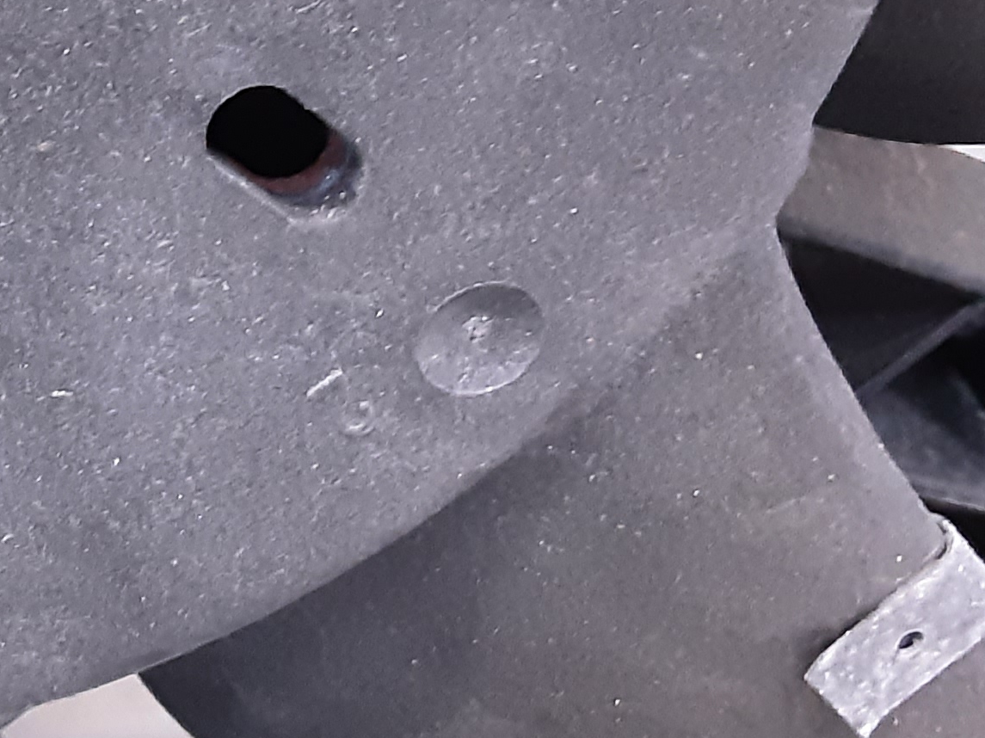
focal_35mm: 77
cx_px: -240
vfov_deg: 19.1
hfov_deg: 23.0
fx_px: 2190
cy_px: 259
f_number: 1.9
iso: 500
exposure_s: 1/20
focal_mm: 2.91
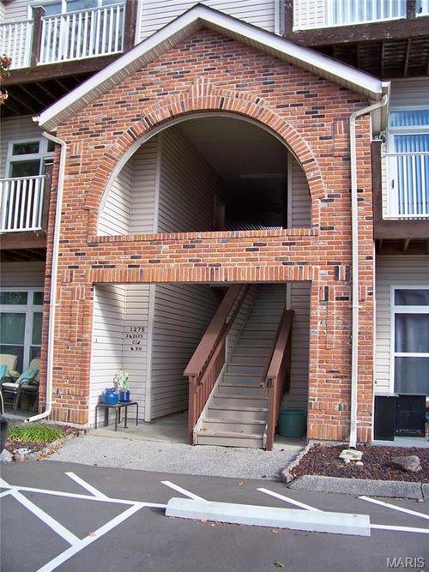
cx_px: 214
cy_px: 286
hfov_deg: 42.9
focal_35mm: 33
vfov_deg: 55.4
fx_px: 545
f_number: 2.8
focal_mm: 5.85
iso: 80
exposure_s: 1/400
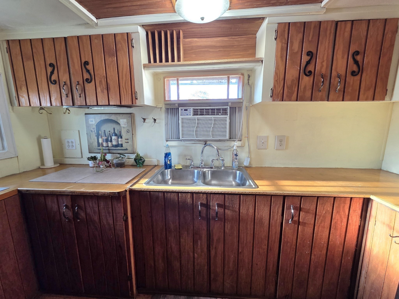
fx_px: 150
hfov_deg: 106.2
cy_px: 150
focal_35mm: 13
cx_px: 200
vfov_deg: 89.9
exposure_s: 1/60.2
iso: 200
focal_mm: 2.2
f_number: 2.2
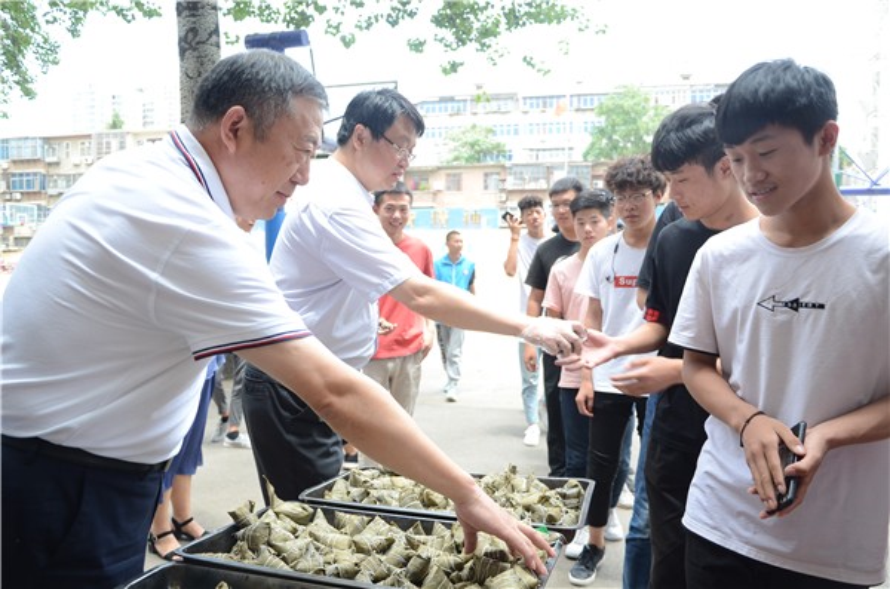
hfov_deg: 59.6
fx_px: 777
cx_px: 445
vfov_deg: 41.5
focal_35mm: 32
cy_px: 294
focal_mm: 21
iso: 200
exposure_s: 1/125
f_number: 3.8
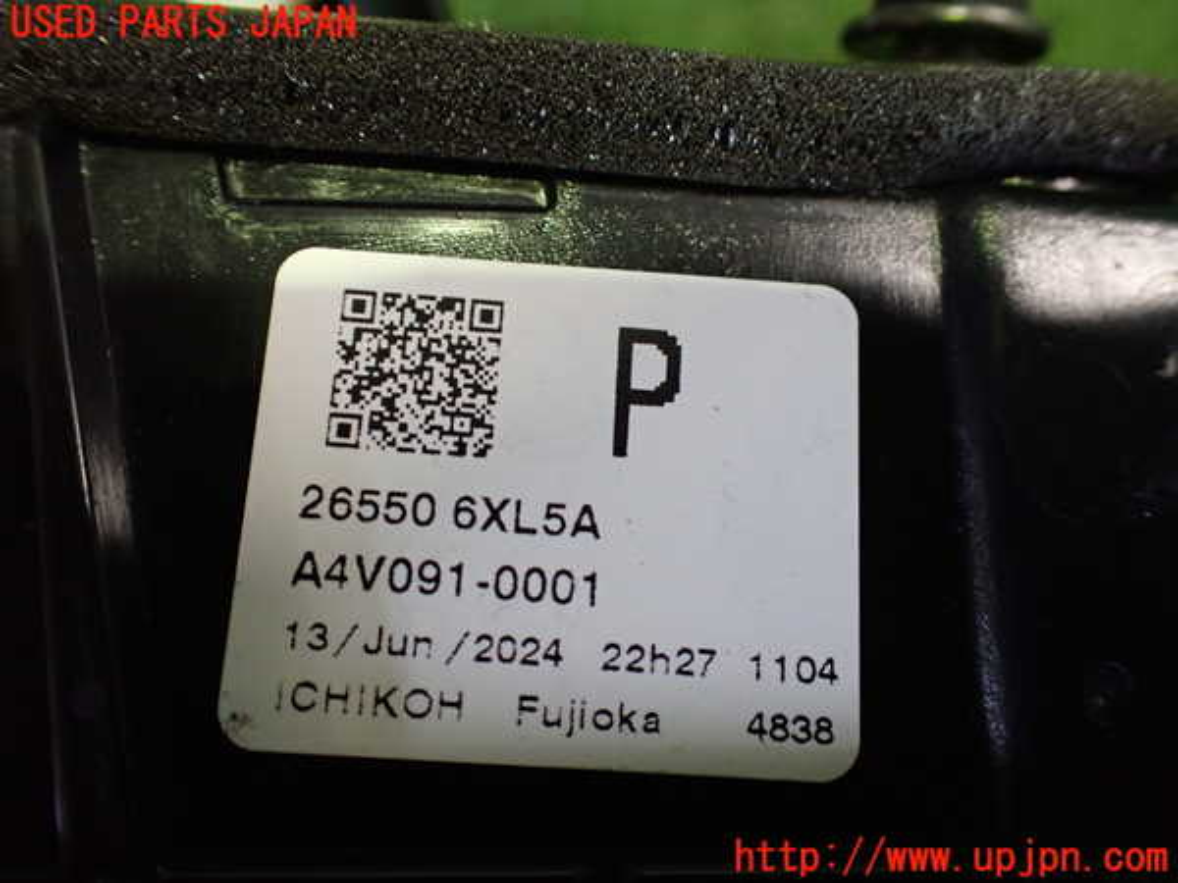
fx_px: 1021
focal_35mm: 30
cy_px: 442
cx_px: 589
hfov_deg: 60.0
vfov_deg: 46.8
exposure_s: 1/50
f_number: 2.3
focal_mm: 5.4
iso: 800
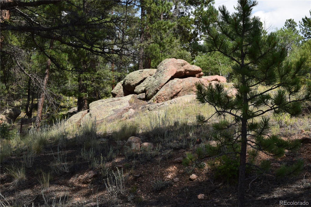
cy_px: 104
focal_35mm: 57
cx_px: 156
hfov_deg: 35.1
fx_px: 492
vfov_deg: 23.8
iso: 400
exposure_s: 1/500
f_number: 11
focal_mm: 38
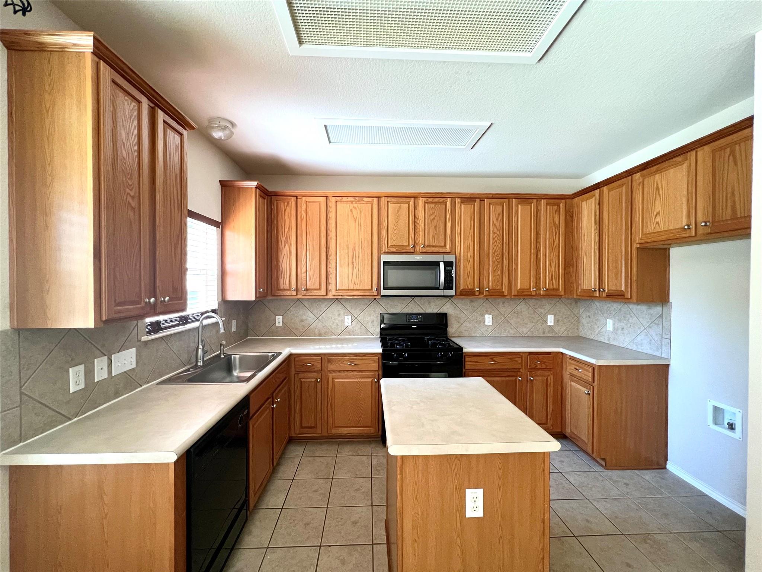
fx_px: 286
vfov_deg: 89.9
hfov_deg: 106.2
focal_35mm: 13
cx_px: 381
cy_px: 286
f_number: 1.8
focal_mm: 1.57
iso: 320
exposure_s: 1/60
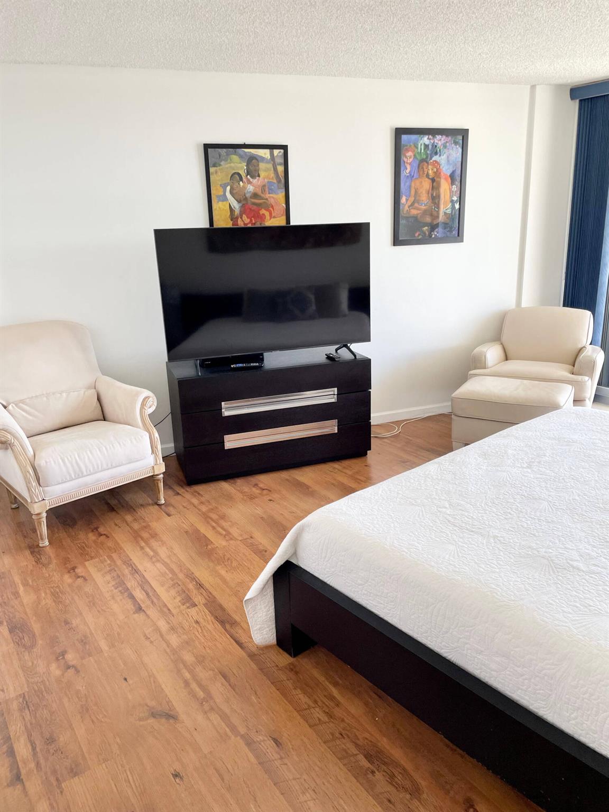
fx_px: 610
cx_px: 304
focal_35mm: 26
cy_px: 406
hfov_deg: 53.1
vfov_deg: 67.3
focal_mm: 4.2
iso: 125
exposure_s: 1/120
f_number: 1.6
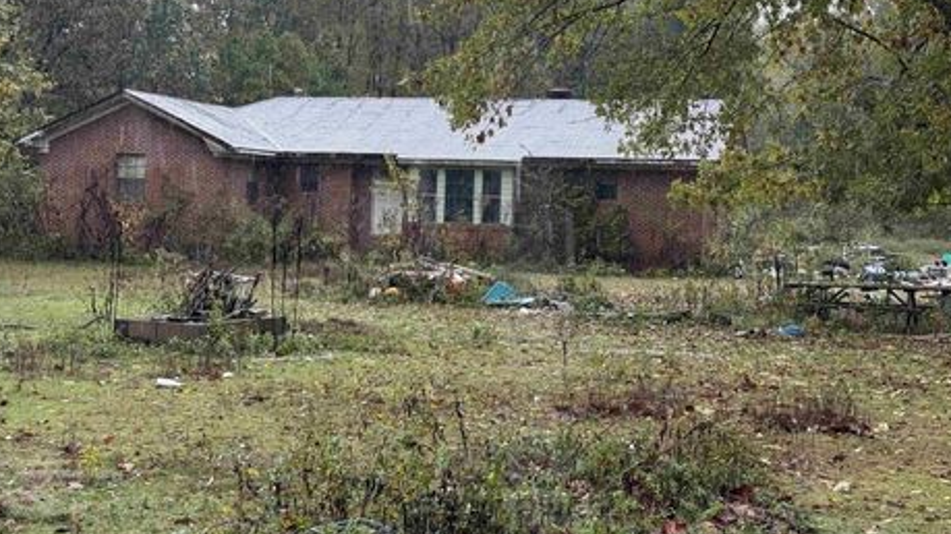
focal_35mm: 57
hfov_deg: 36.6
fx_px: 1437
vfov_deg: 21.0
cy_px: 194
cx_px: 452
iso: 100
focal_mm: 6.76
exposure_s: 1/265
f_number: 1.78
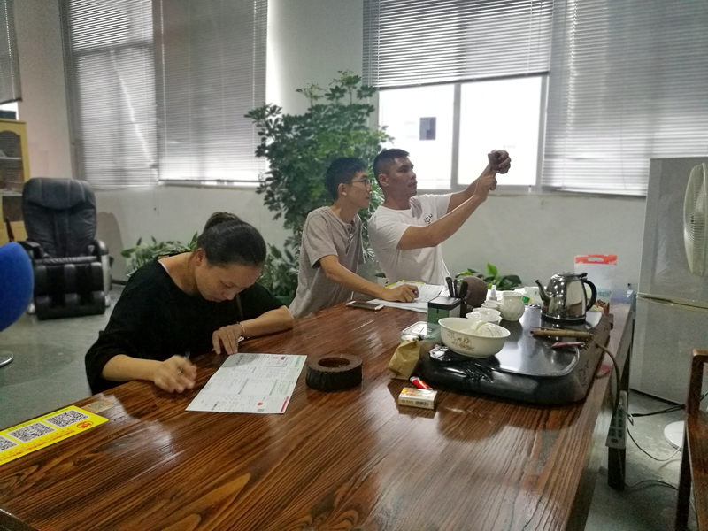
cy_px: 266
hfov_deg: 65.3
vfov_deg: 51.4
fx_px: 552
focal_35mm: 27
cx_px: 354
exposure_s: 1/25
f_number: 4
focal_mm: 4.5
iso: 400
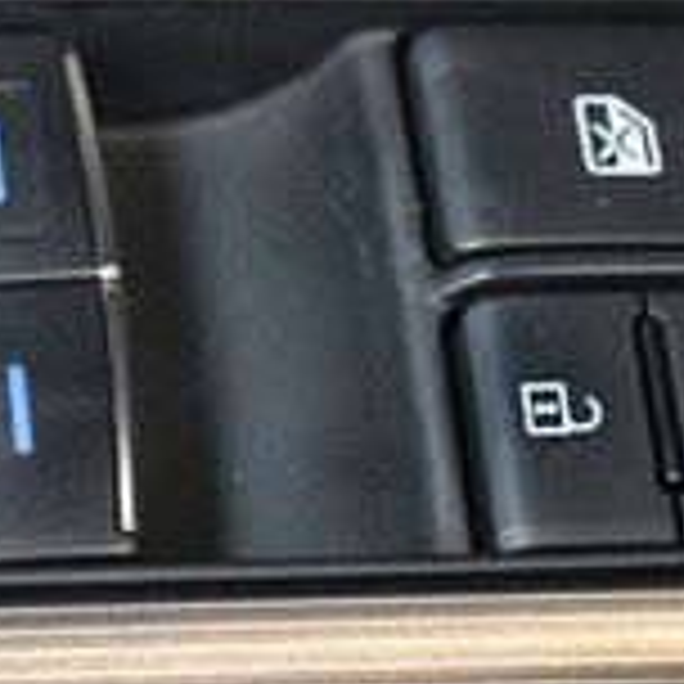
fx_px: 5768
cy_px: 302
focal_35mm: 258
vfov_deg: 6.8
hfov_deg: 6.8
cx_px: 108
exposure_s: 1/60
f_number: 4.5
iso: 7200
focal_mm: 48
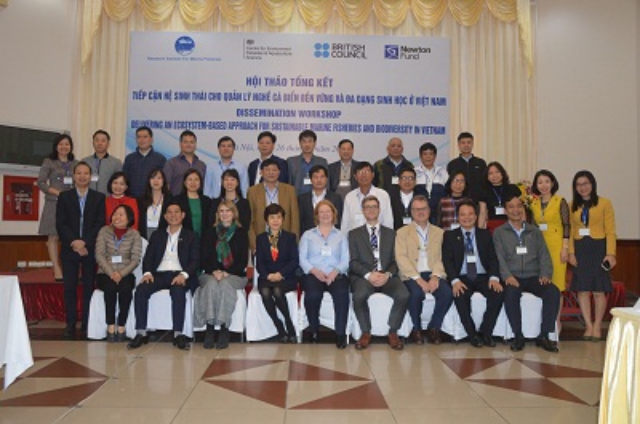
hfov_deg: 59.6
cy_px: 212
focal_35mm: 32
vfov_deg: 41.5
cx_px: 320
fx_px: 559
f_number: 3.8
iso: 1000
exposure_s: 1/60
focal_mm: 21
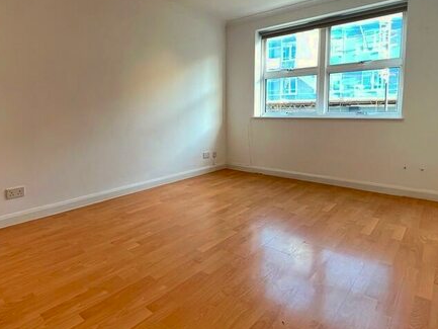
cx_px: 166
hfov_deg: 77.6
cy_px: 137
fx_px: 266
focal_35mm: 21
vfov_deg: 63.1
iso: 200
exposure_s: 1/50
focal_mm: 1.57
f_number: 1.8
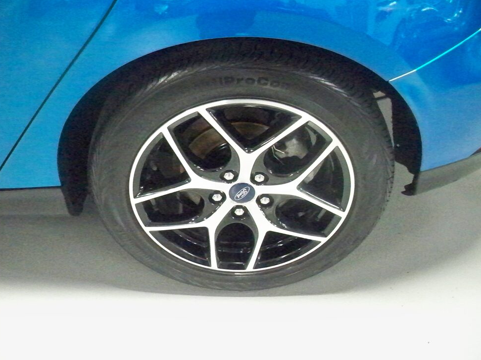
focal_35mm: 36
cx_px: 240
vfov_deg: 39.7
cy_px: 178
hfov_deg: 51.4
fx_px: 500
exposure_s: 1/60
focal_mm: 6.3
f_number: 3.1
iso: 3200
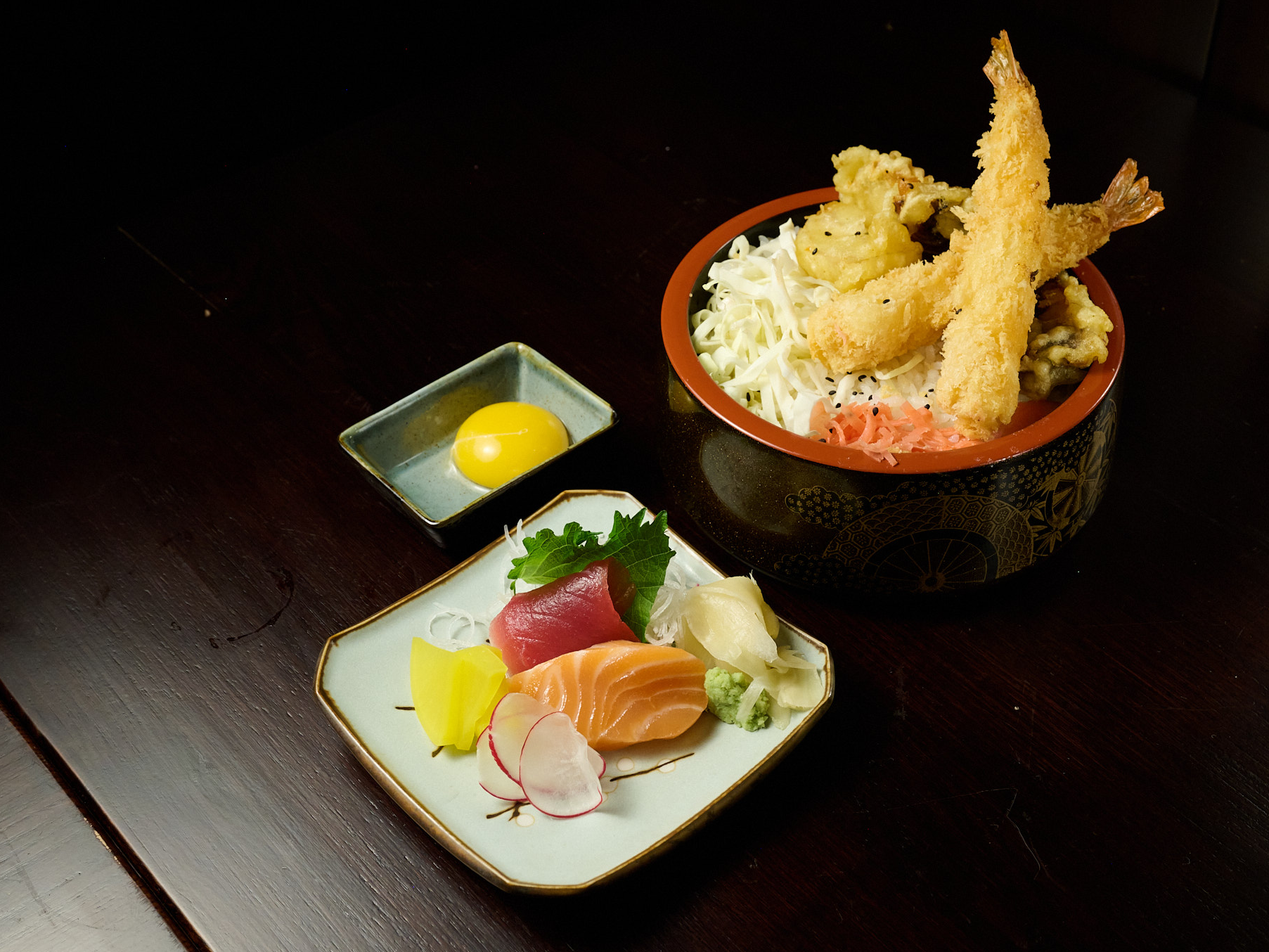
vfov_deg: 30.3
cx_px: 719
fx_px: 1760
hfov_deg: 39.6
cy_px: 478
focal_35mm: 48
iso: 1600
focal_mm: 44
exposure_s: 1/80
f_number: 10
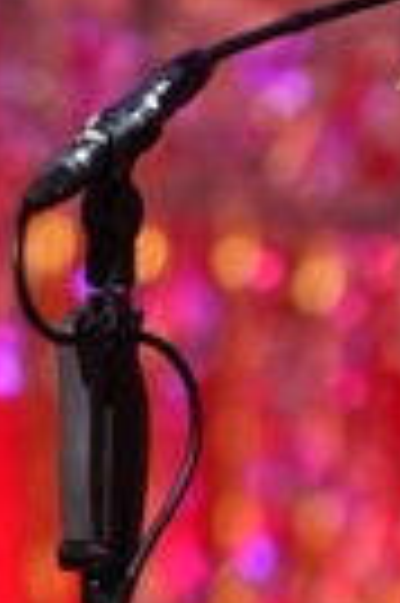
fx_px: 59783
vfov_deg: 0.6
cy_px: 846
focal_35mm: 3578
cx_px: 721
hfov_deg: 0.4
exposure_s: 1/400
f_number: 2.8
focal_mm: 400
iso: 1600
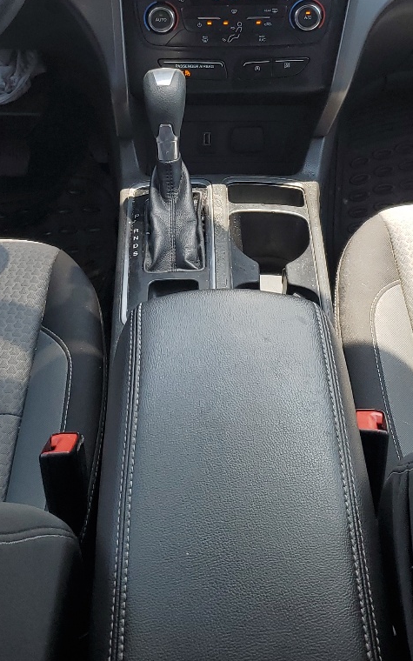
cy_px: 183
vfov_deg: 34.5
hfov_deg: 22.3
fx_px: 1045
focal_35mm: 58
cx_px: 170
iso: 50
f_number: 1.5
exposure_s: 1/500
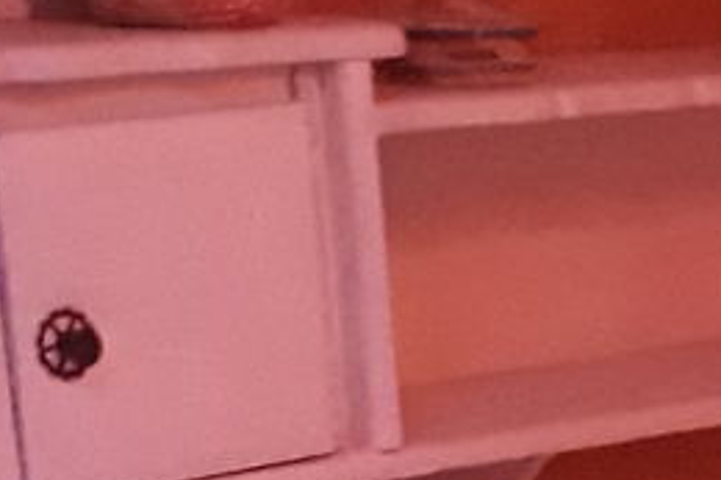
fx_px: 3462
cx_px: 1381
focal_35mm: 173
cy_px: 1251
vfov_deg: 7.3
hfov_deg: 11.0
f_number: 1.7
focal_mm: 3.71
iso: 500
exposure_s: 1/20
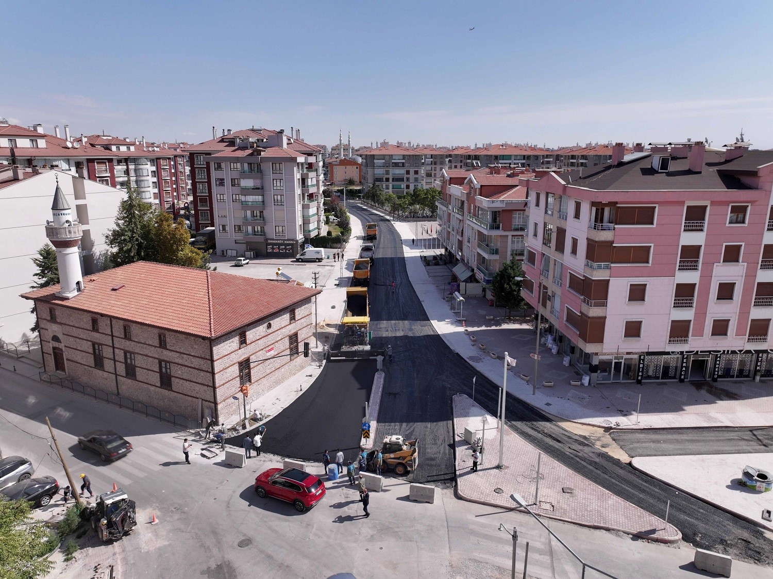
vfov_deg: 56.8
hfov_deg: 71.6
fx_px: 536
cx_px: 386
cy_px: 290
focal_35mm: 24
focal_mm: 12.29
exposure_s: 1/40
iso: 100
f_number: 2.8
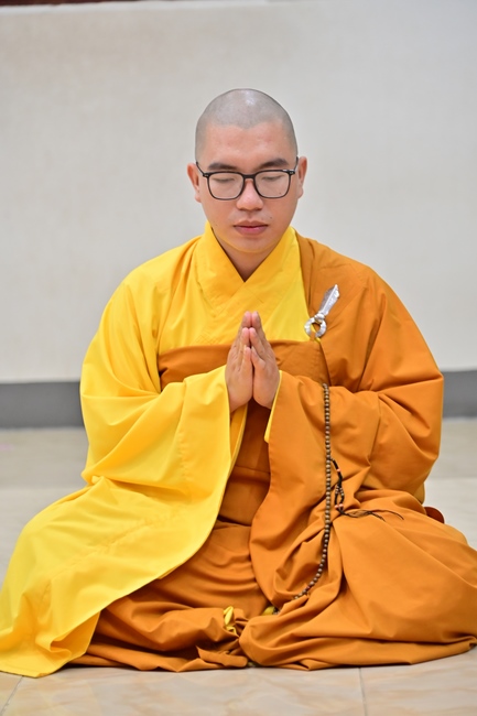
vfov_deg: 20.4
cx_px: 238
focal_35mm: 100
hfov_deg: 13.7
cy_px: 358
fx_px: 1988
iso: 1600
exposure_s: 1/50
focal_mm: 100
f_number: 4
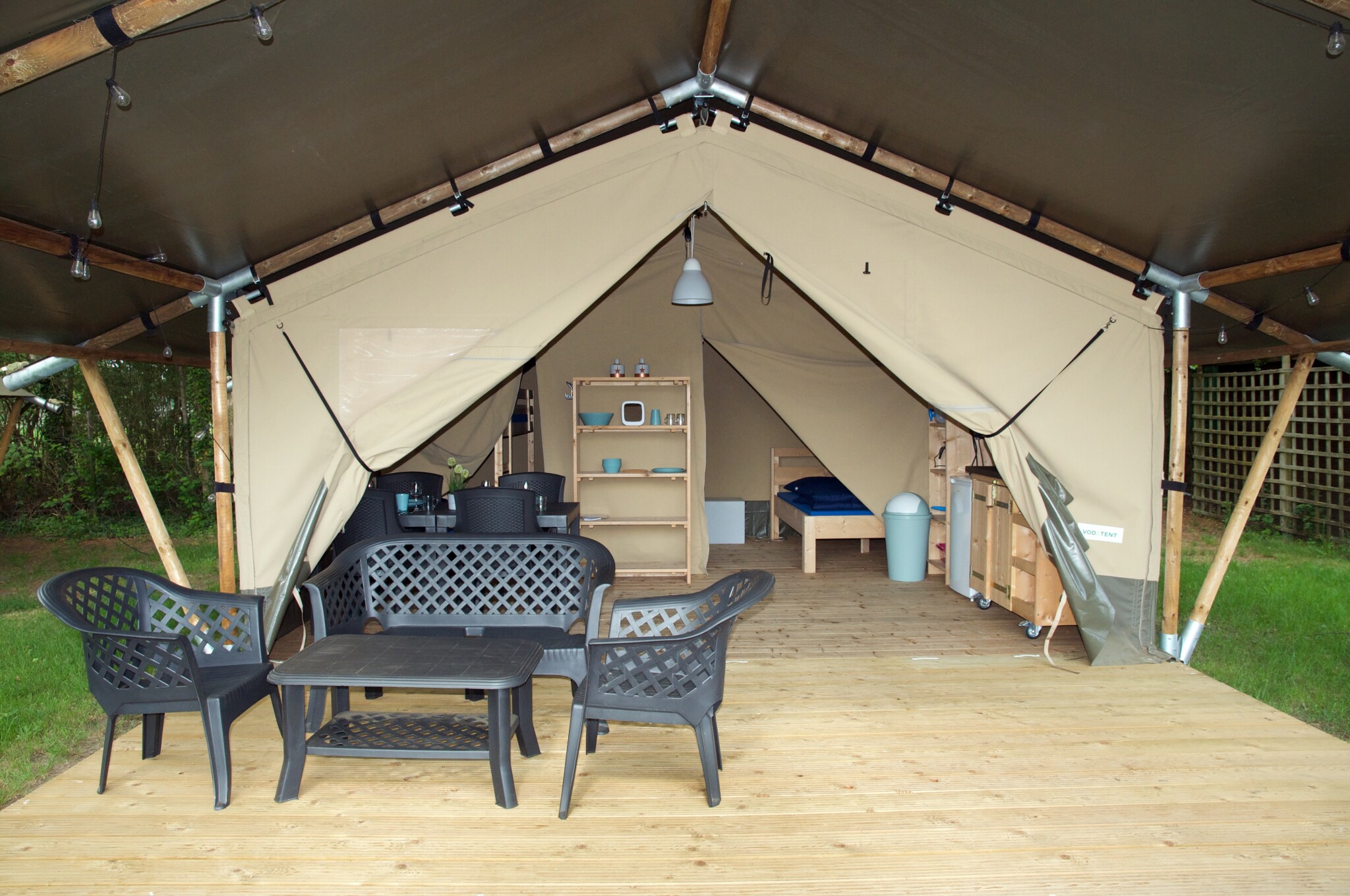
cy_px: 448
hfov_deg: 73.8
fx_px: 899
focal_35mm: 24
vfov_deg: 53.0
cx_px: 675
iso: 800
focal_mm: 16
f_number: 6.3
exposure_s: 1/200
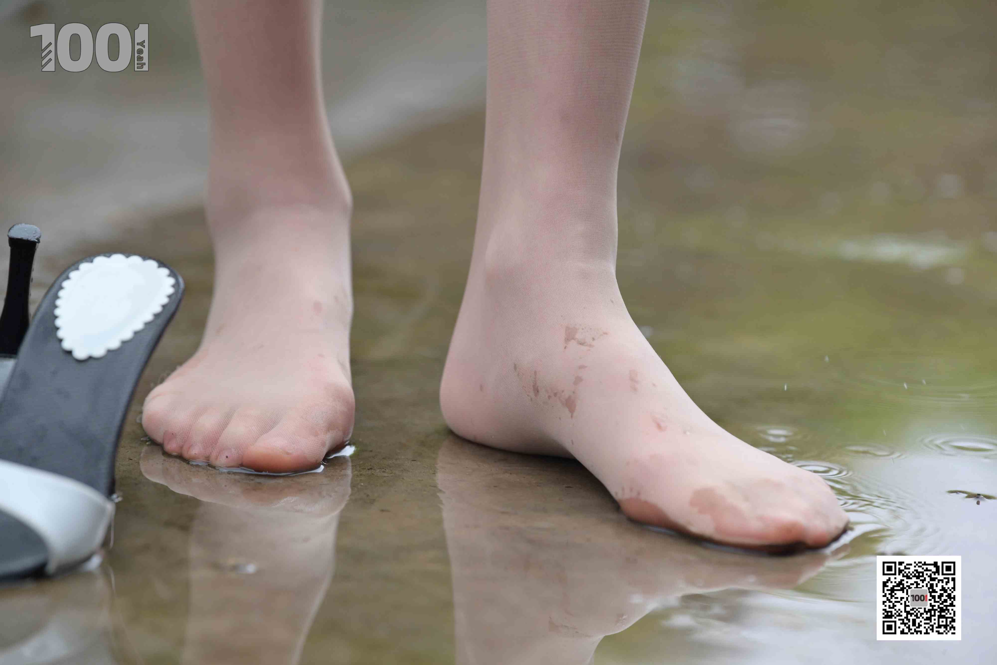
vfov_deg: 6.9
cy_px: 332
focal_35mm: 200
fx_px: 5539
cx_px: 498
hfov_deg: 10.3
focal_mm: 200
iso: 640
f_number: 4.5
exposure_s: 1/250
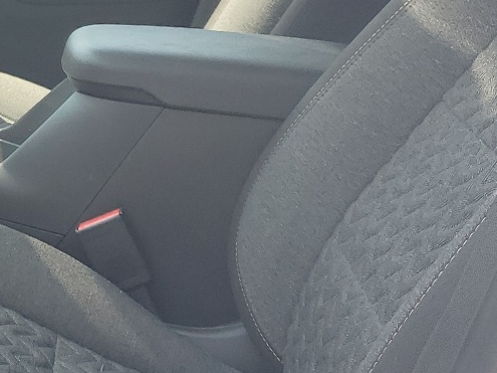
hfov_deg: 21.1
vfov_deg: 17.6
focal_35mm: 84
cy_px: 162
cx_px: -151
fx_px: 1206
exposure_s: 1/357
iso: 50
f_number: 1.5
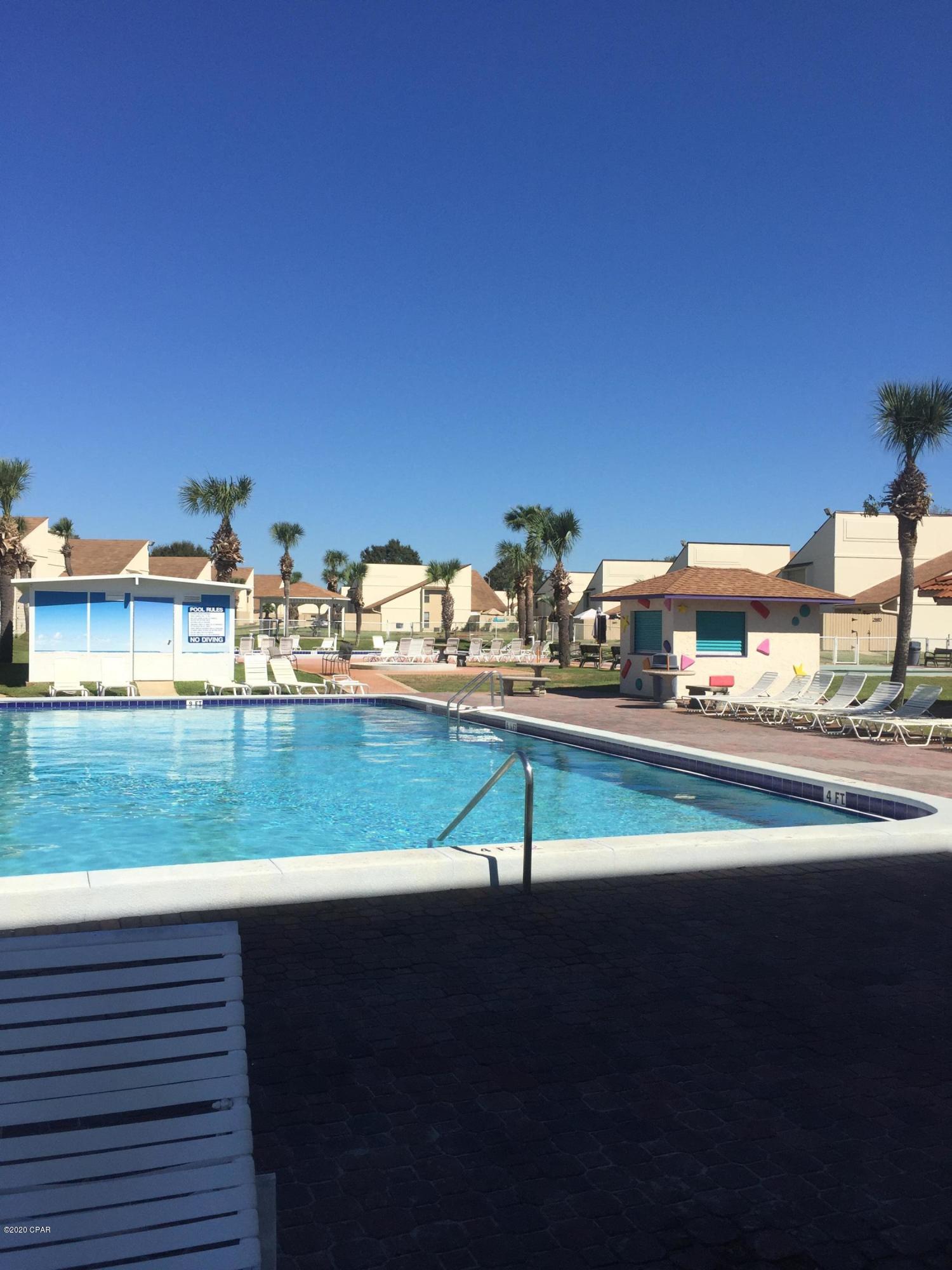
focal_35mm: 29
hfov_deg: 48.2
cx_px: 476
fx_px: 1063
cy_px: 635
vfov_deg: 61.7
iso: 32
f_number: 2.2
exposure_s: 1/3049
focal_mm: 4.15
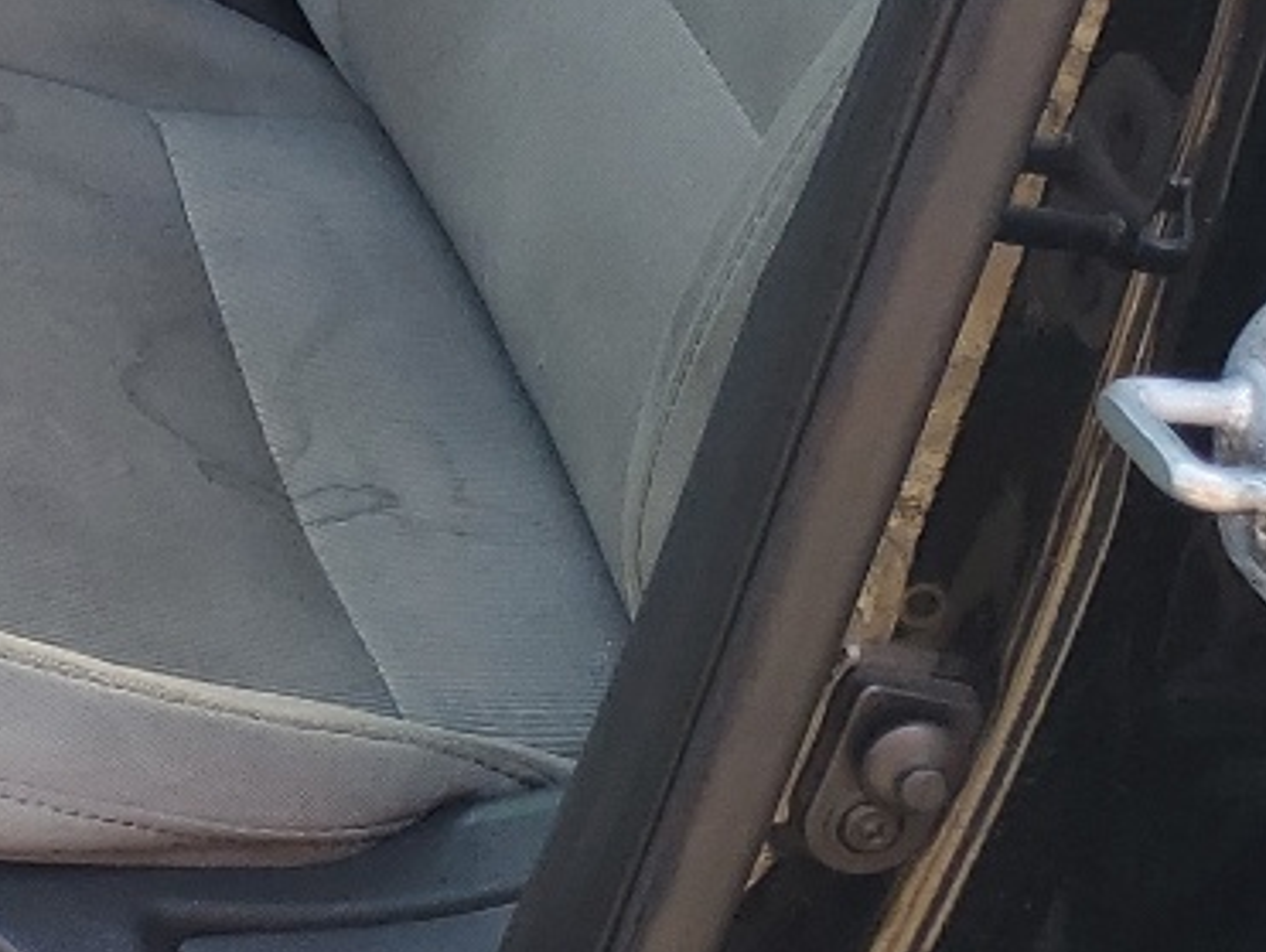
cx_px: -799
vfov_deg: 12.5
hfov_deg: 15.7
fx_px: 4100
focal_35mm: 112
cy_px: -549
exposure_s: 1/238
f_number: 1.5
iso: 50
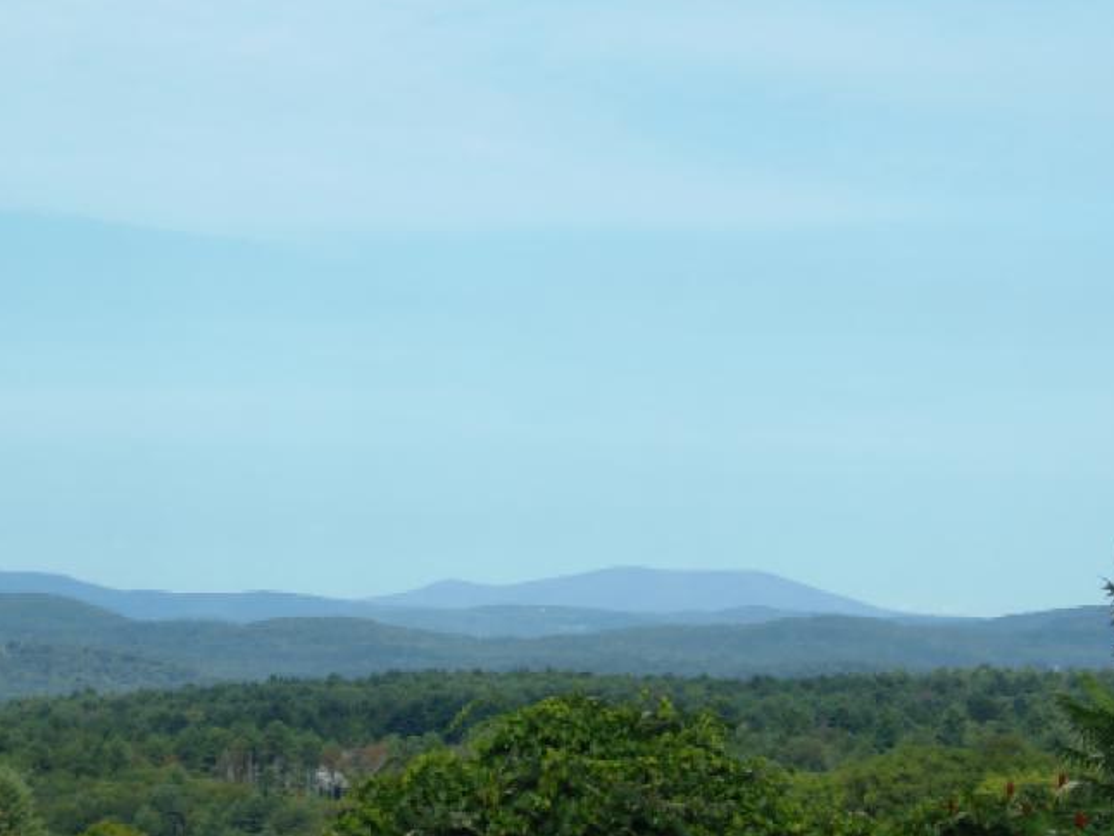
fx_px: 4443
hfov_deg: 14.3
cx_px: 462
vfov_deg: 10.7
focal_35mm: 138
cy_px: 535
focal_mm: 16.2
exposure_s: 1/500
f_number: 4.3
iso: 64
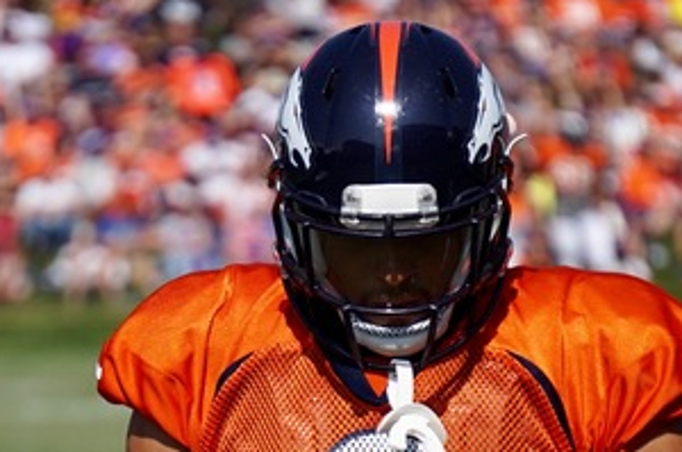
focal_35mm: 673
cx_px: 298
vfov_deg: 2.0
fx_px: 12729
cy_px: 468
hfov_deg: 3.1
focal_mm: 210
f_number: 6.3
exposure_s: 1/2000
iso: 320
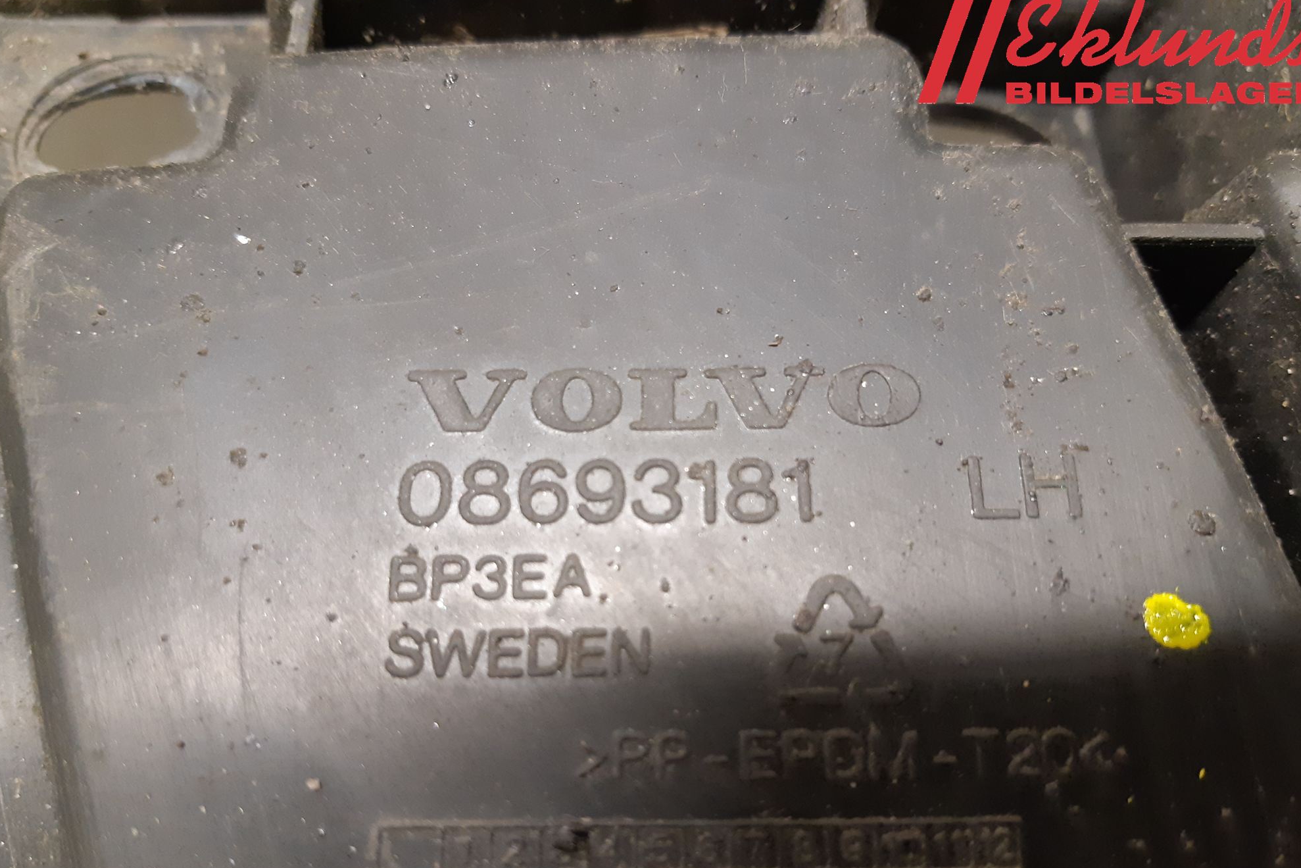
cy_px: 498
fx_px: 1012
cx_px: 648
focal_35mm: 28
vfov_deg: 46.3
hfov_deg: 65.5
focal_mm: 3.93
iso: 250
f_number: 1.7
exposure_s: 1/33
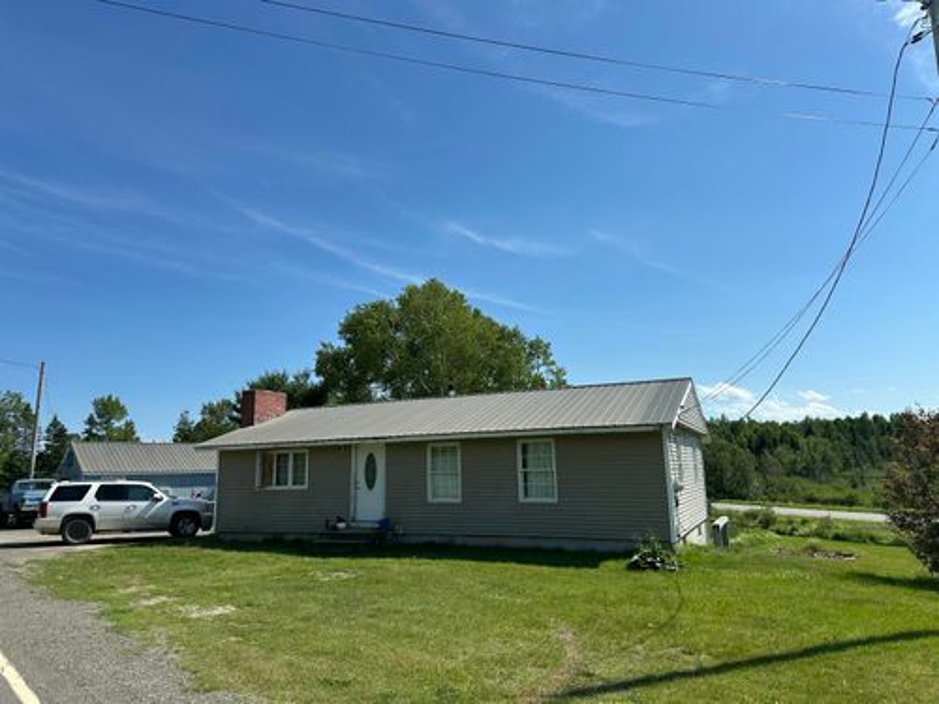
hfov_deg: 71.6
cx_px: 470
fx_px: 651
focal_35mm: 24
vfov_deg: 56.8
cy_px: 352
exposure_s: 1/6623
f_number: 1.78
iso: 80
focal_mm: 6.86
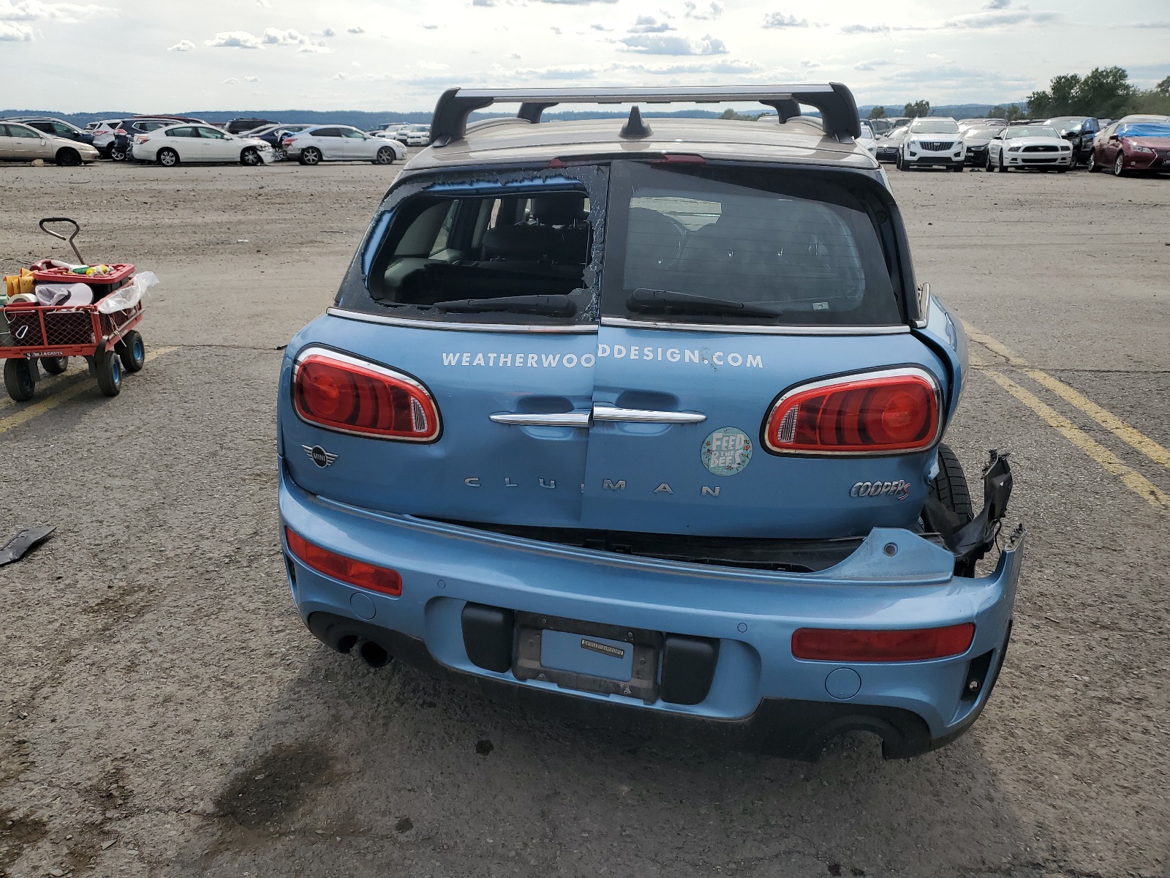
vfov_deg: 53.1
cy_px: 439
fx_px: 879
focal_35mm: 26
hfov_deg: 67.3
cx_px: 585
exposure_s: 1/3333
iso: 50
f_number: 1.5
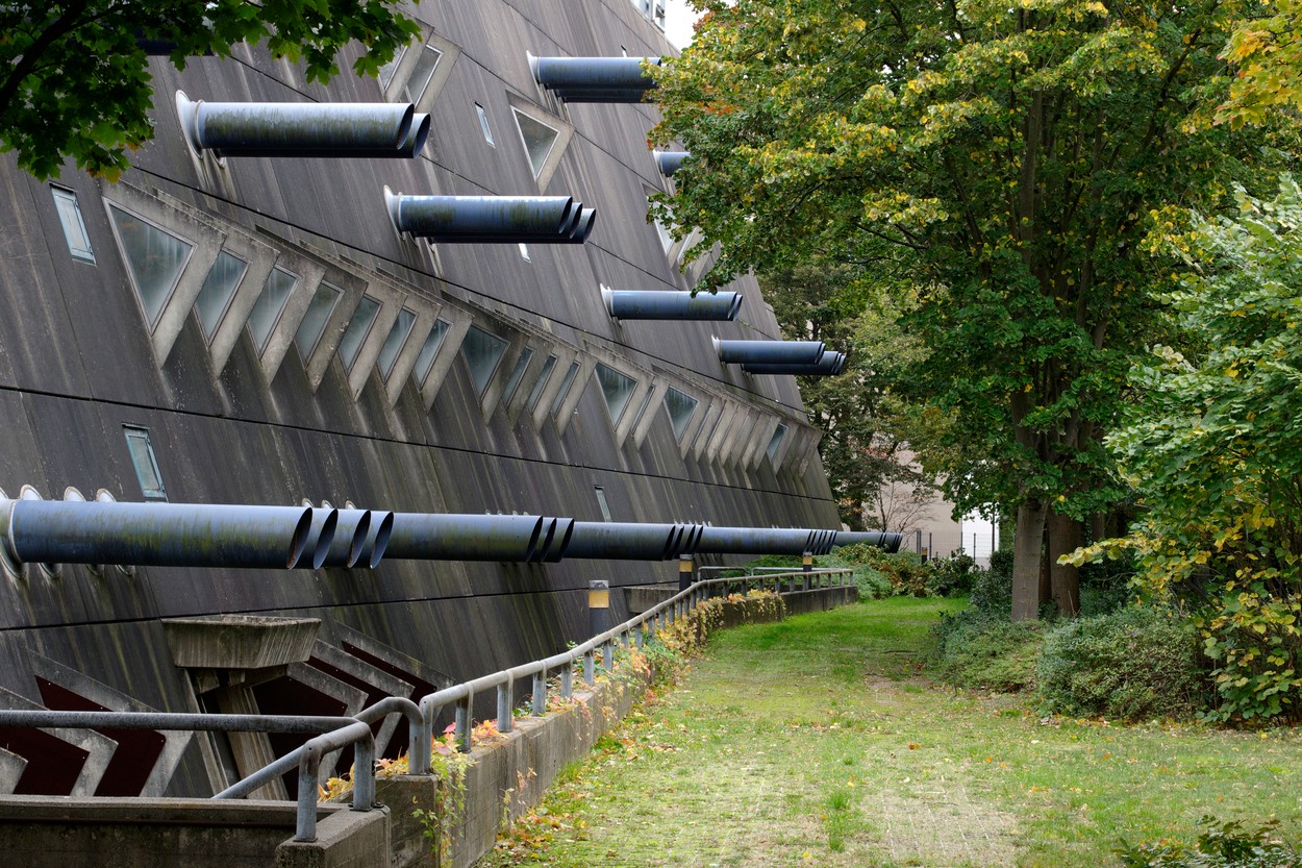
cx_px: 651
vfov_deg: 15.2
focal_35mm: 90
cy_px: 434
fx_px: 3254
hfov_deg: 22.6
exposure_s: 1/50
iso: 800
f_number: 8
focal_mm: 60
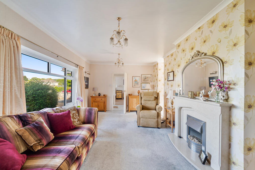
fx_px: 99
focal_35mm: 14
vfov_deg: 81.3
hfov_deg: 104.2
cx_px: 128
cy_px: 85
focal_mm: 14
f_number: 6.3
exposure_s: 1/320
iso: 320
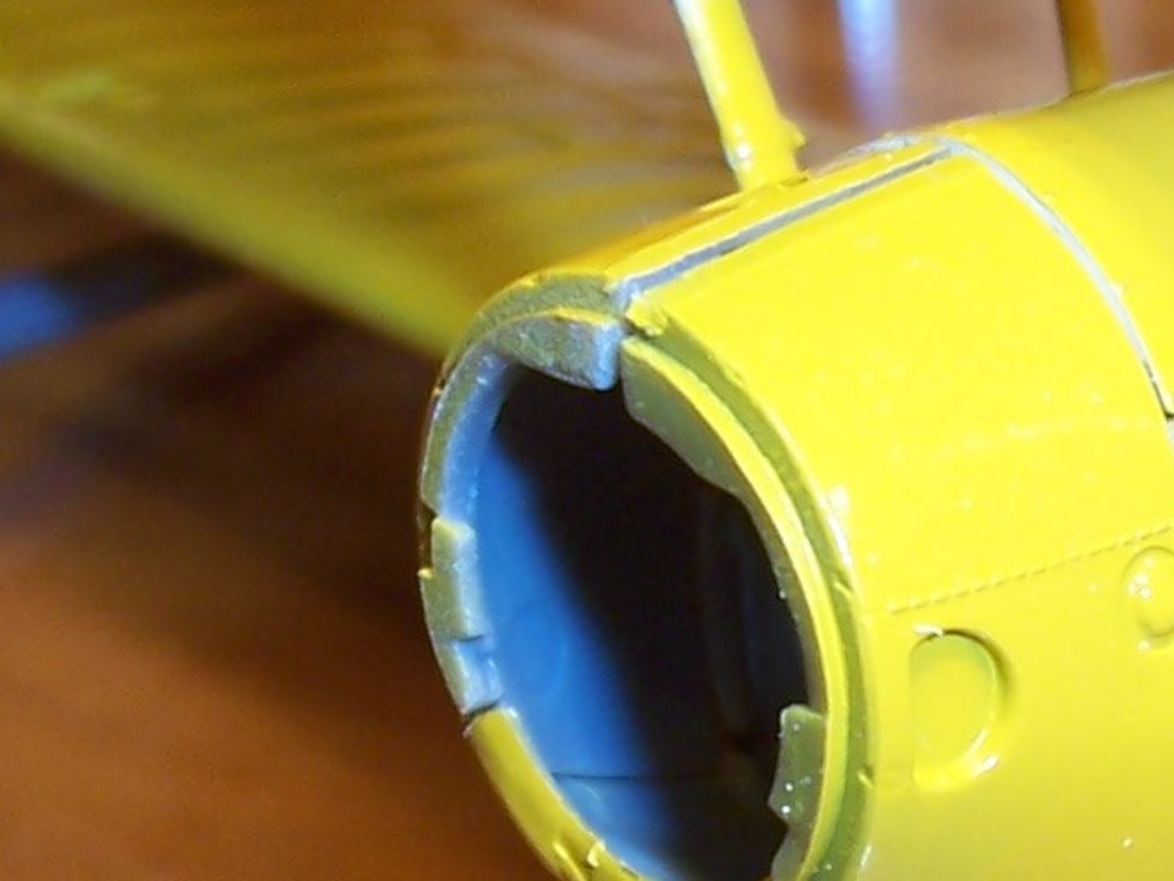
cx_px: 1278
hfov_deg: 16.2
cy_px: 754
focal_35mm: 118
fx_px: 4002
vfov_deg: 12.5
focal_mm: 5.6
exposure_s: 1/60
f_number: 2.7
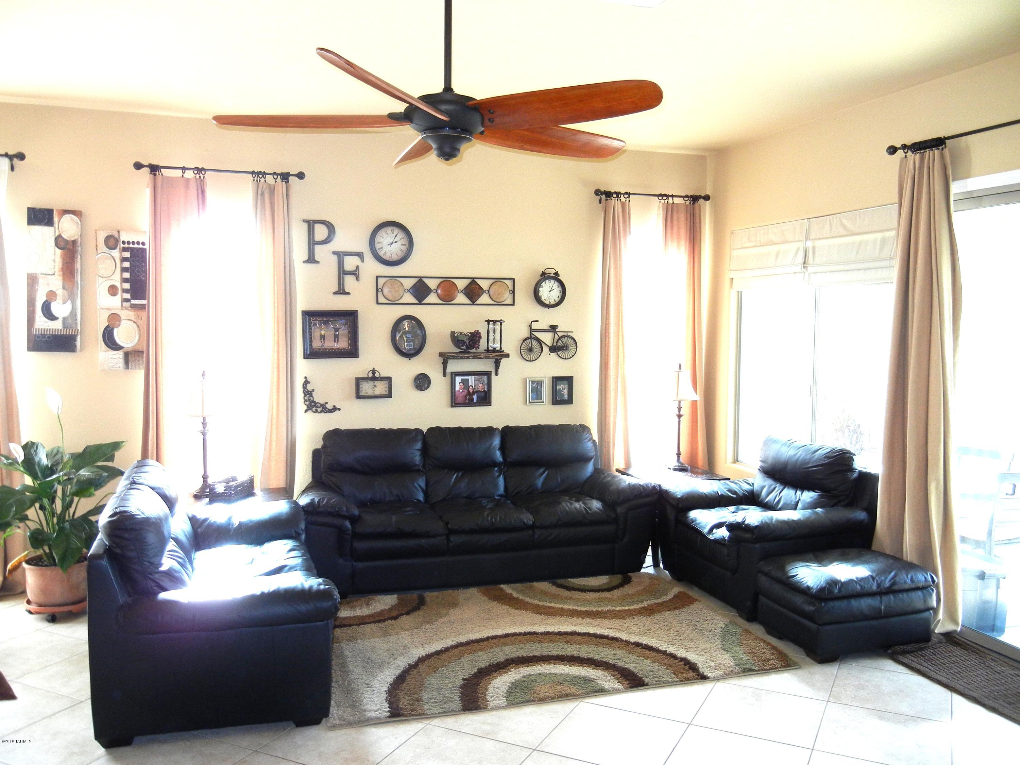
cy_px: 382
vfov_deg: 46.8
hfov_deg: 60.0
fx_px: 884
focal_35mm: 30
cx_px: 510
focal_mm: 5.4
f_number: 3.5
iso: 230
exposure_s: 1/50.8
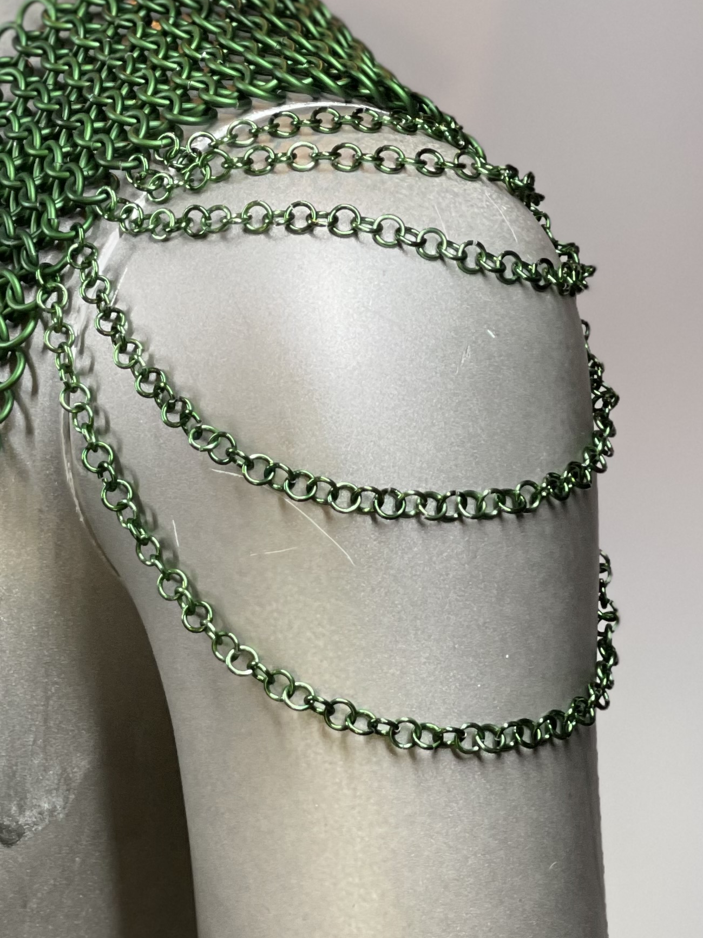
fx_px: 4035
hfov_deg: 9.9
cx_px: 21
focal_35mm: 149
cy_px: 651
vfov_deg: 13.2
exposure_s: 1/60
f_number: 2.2
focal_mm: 7.5
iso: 160
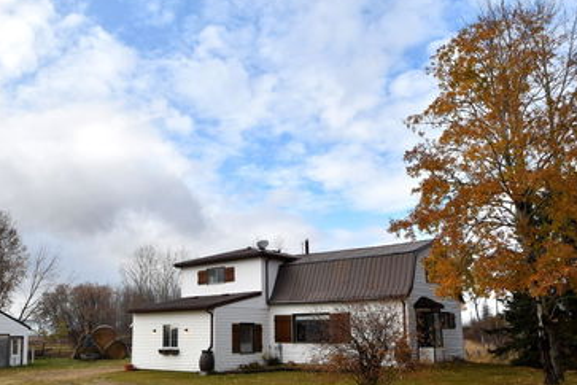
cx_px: 226
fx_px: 508
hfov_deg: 58.6
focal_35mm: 32
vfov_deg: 41.2
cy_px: 236
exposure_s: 1/320
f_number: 9
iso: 200
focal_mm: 15
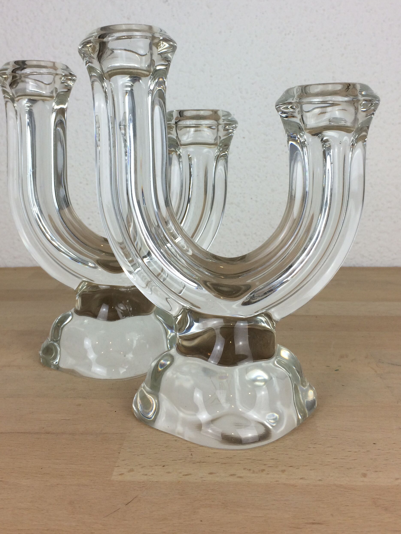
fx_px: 587
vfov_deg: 48.4
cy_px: 194
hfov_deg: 37.7
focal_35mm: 38
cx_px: 197
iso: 32
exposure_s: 1/100
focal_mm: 4.15
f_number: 2.2
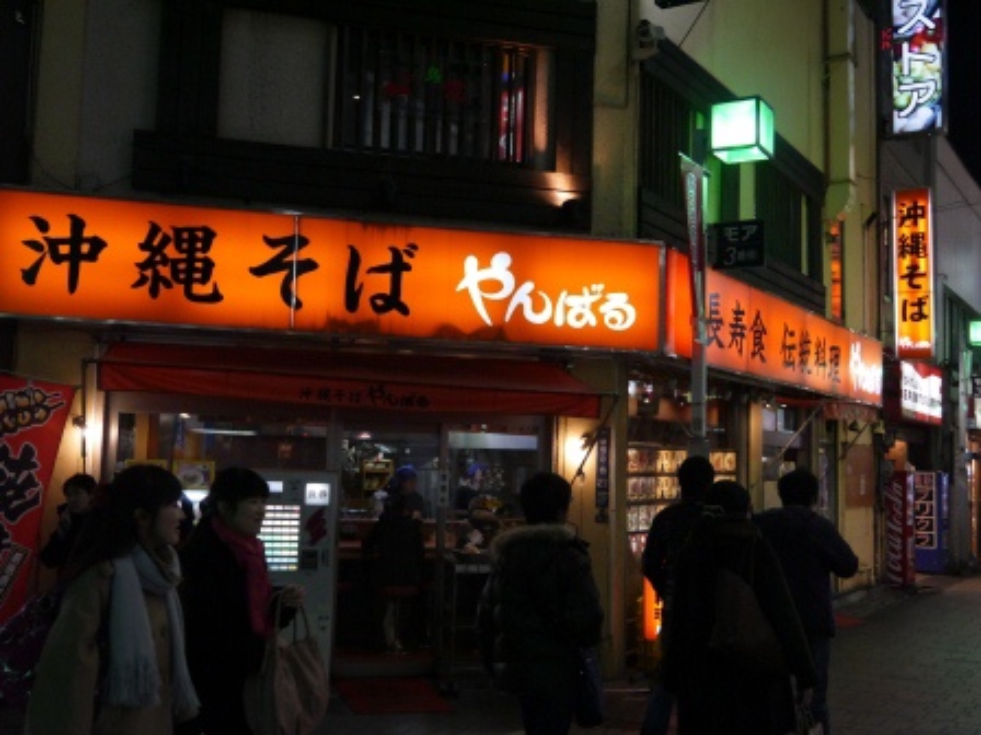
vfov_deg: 37.7
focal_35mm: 38
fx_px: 1077
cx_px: 490
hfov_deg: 49.0
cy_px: 368
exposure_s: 1/125
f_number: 4.3
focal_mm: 19
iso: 1000
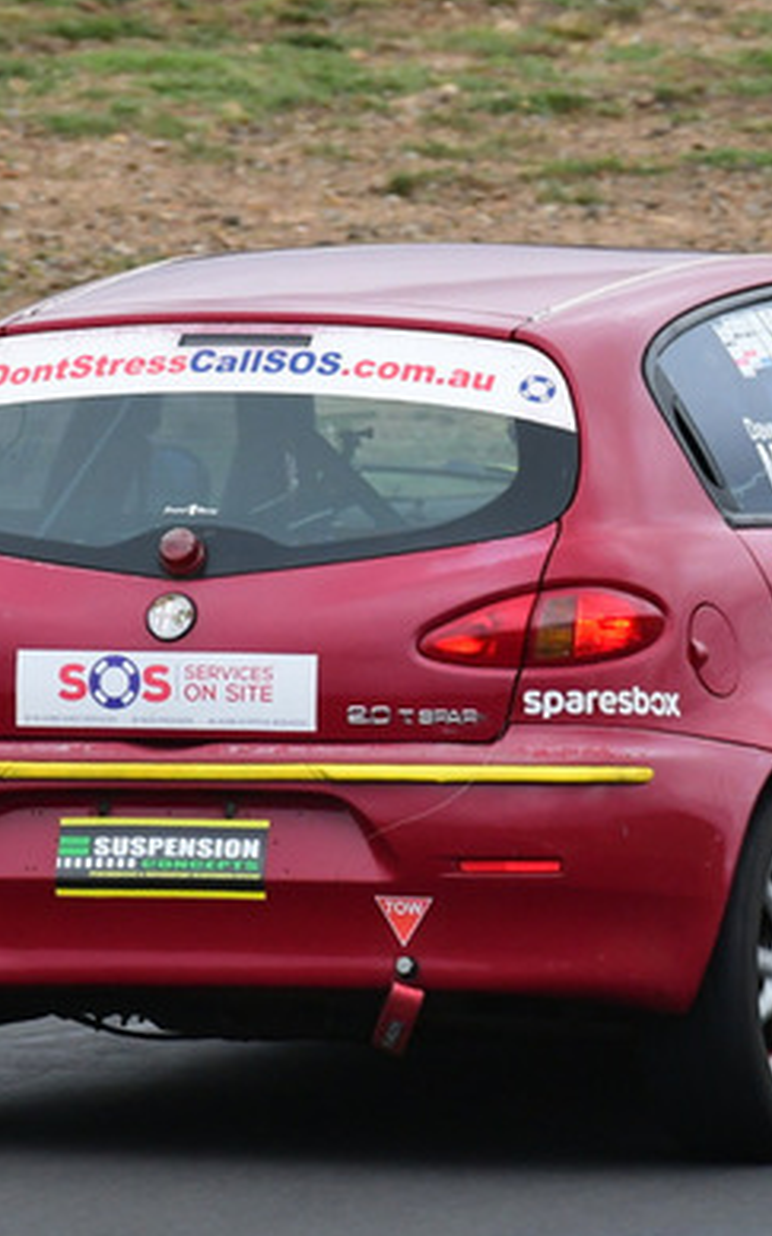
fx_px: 52972
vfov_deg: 1.3
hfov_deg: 0.8
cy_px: 397
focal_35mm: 1573
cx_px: 654
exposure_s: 1/640
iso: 1250
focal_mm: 500
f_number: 11
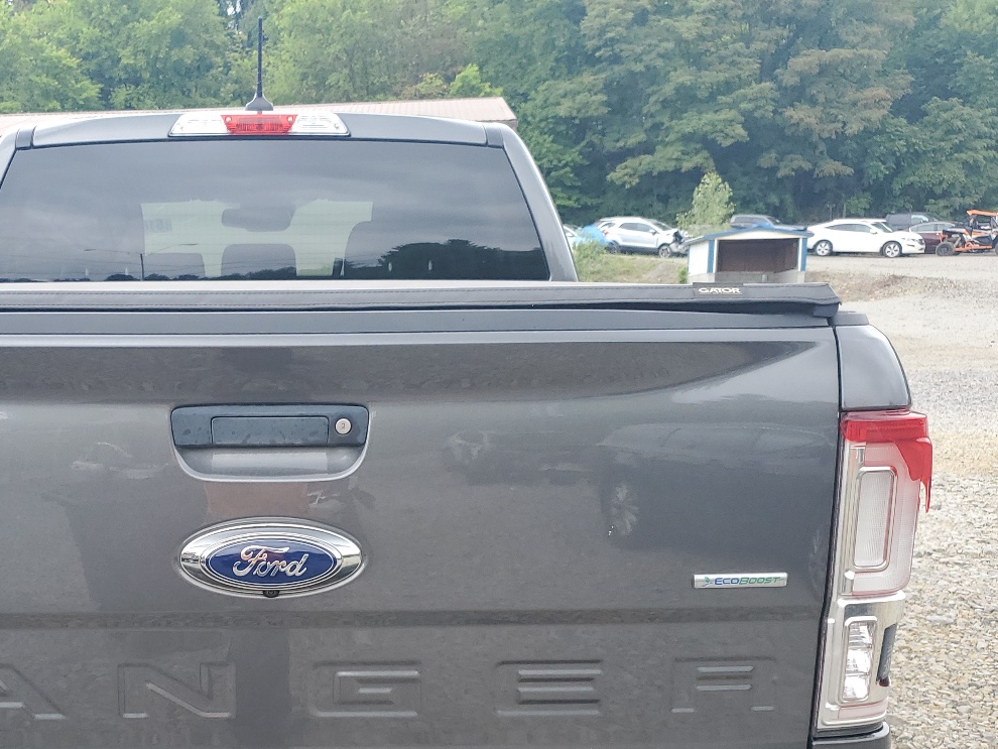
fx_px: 1211
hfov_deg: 43.7
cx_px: 284
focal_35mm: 42
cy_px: 595
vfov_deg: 33.4
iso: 50
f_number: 1.5
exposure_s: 1/208
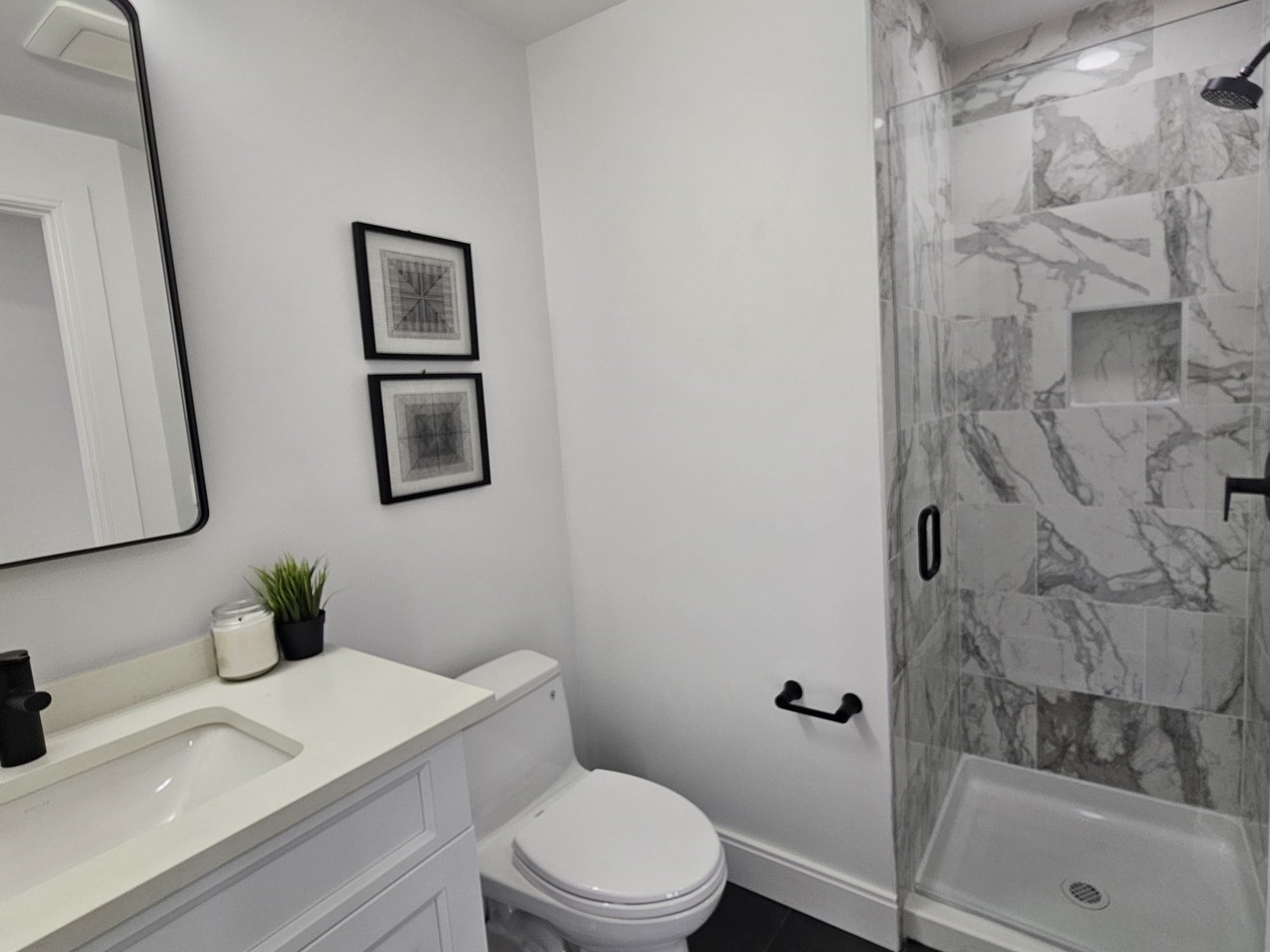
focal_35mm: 16
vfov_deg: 78.1
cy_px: 461
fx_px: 587
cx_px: 702
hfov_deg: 94.2
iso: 80
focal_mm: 2.2
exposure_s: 1/60
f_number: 2.2
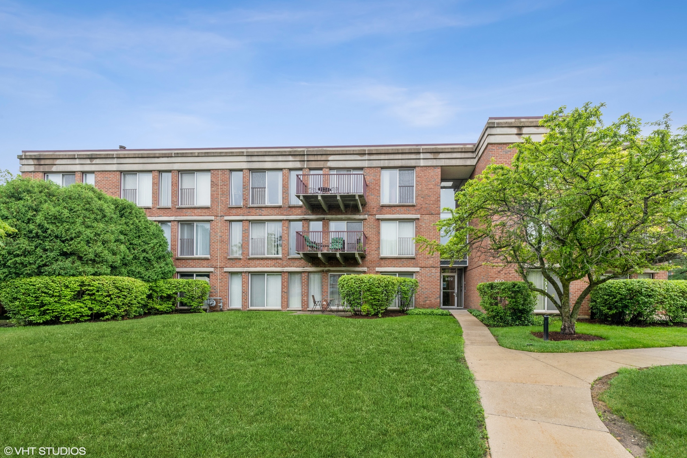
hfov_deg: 100.4
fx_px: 286
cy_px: 229
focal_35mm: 15
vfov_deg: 77.3
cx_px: 344
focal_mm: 10
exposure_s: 1/80
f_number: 8
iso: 200
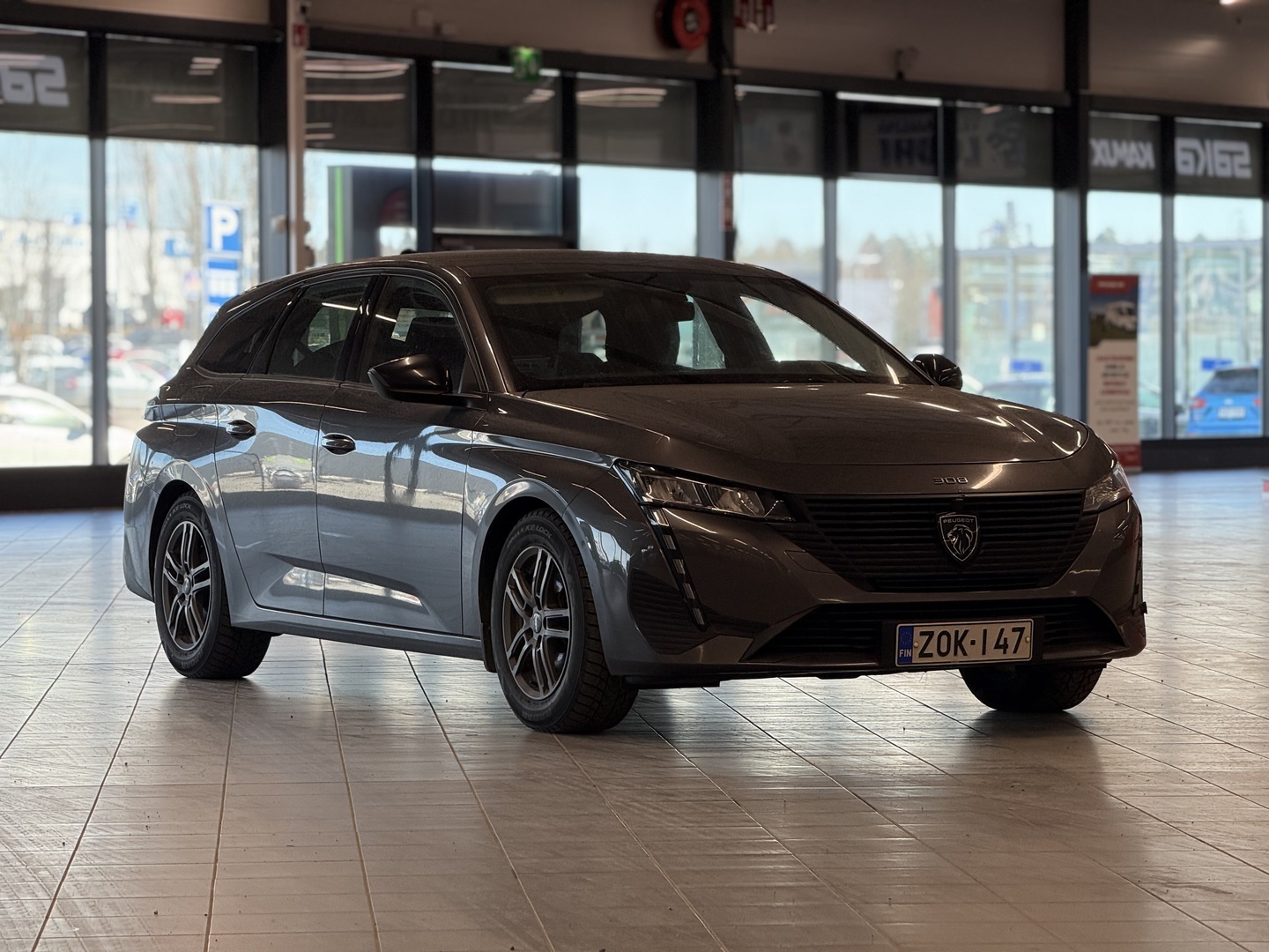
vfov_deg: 12.3
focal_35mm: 120
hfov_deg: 16.4
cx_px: 634
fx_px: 4399
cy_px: 476
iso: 50
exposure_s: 1/99
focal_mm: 15.66
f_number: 2.8
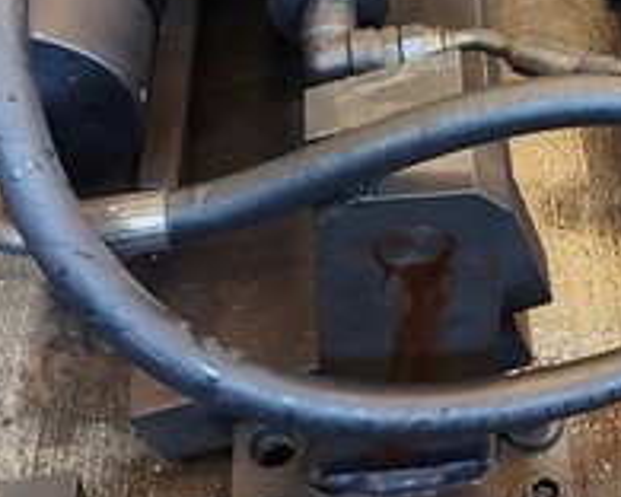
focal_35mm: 72
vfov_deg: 20.1
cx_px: 627
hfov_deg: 25.1
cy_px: -73
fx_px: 1323
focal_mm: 5.23
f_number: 1.8
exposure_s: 1/24
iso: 320
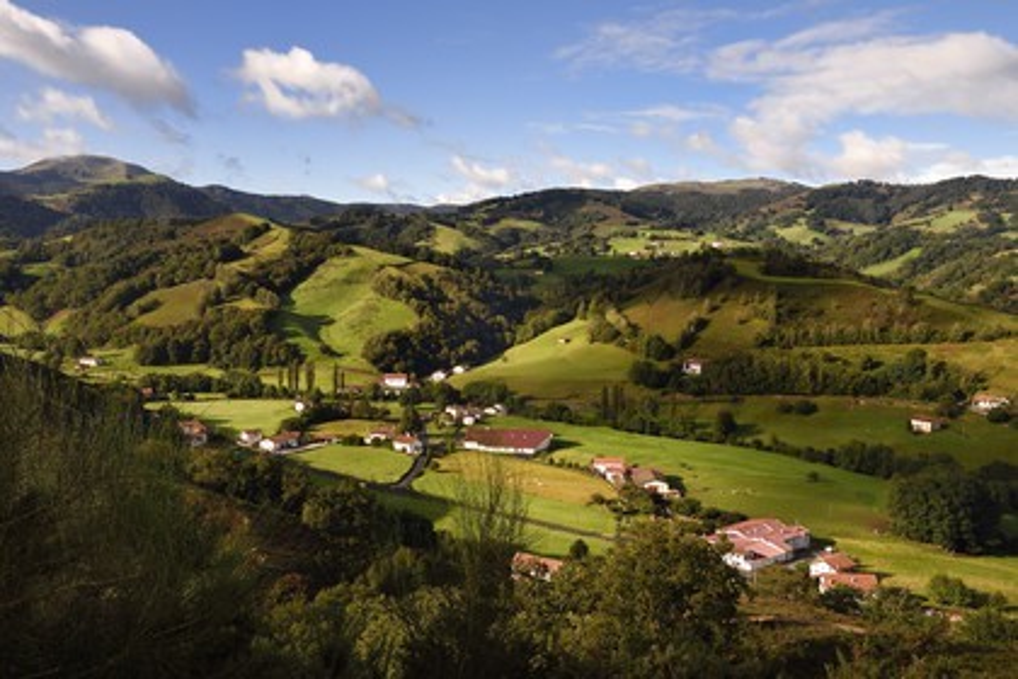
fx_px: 905
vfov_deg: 41.1
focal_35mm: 32
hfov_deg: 58.7
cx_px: 509
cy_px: 340
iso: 400
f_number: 14
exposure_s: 1/250
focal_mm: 32
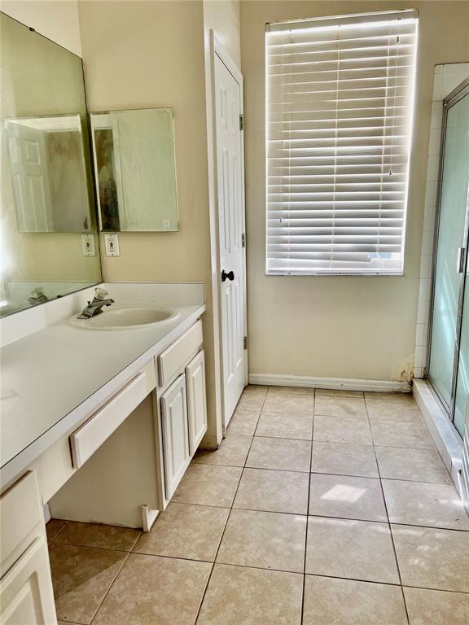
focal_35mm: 26
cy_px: 312
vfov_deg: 67.3
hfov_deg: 53.1
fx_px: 470
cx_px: 234
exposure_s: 1/121
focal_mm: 5.7
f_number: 1.5
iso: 80
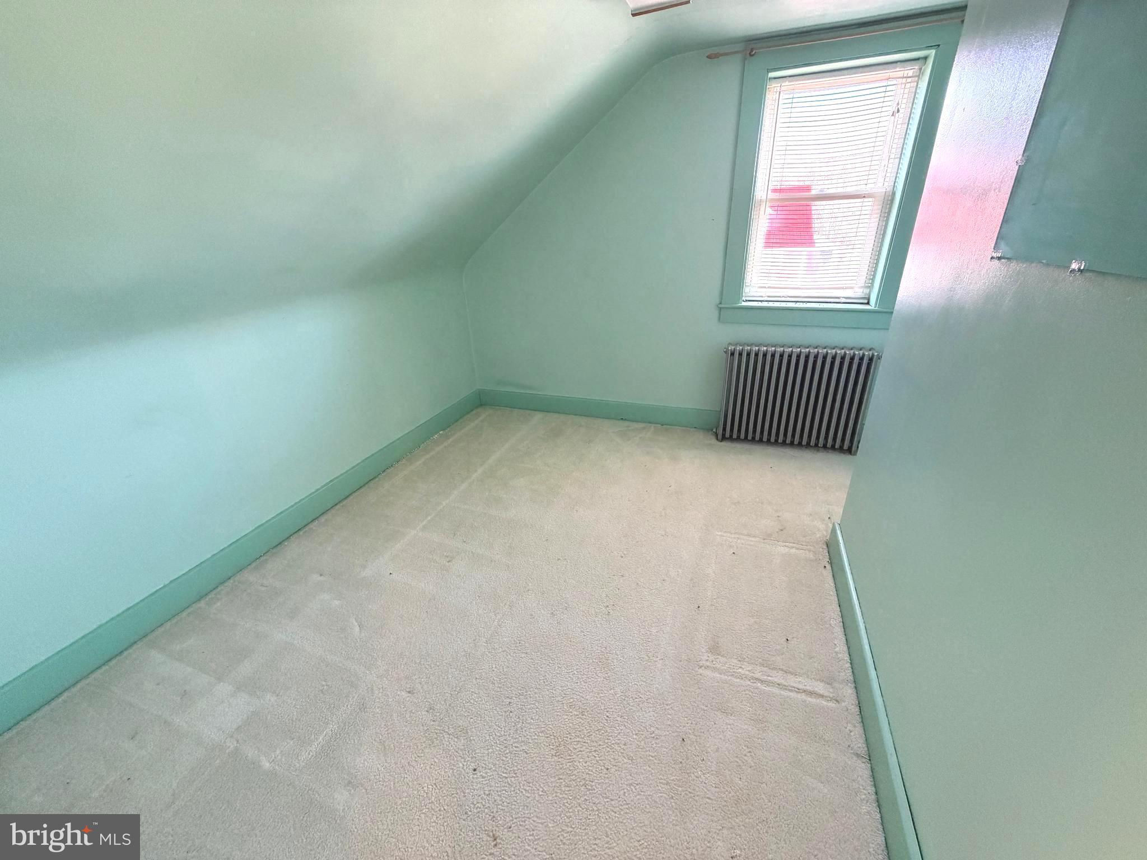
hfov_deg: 102.1
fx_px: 464
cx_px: 574
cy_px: 430
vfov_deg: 85.7
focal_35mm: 14
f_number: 2.2
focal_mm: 2.22
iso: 400
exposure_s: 1/60
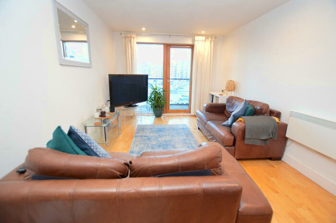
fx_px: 140
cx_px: 168
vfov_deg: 77.3
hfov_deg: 100.4
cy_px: 112
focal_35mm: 15
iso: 1100
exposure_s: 1/60
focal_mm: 10
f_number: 3.5
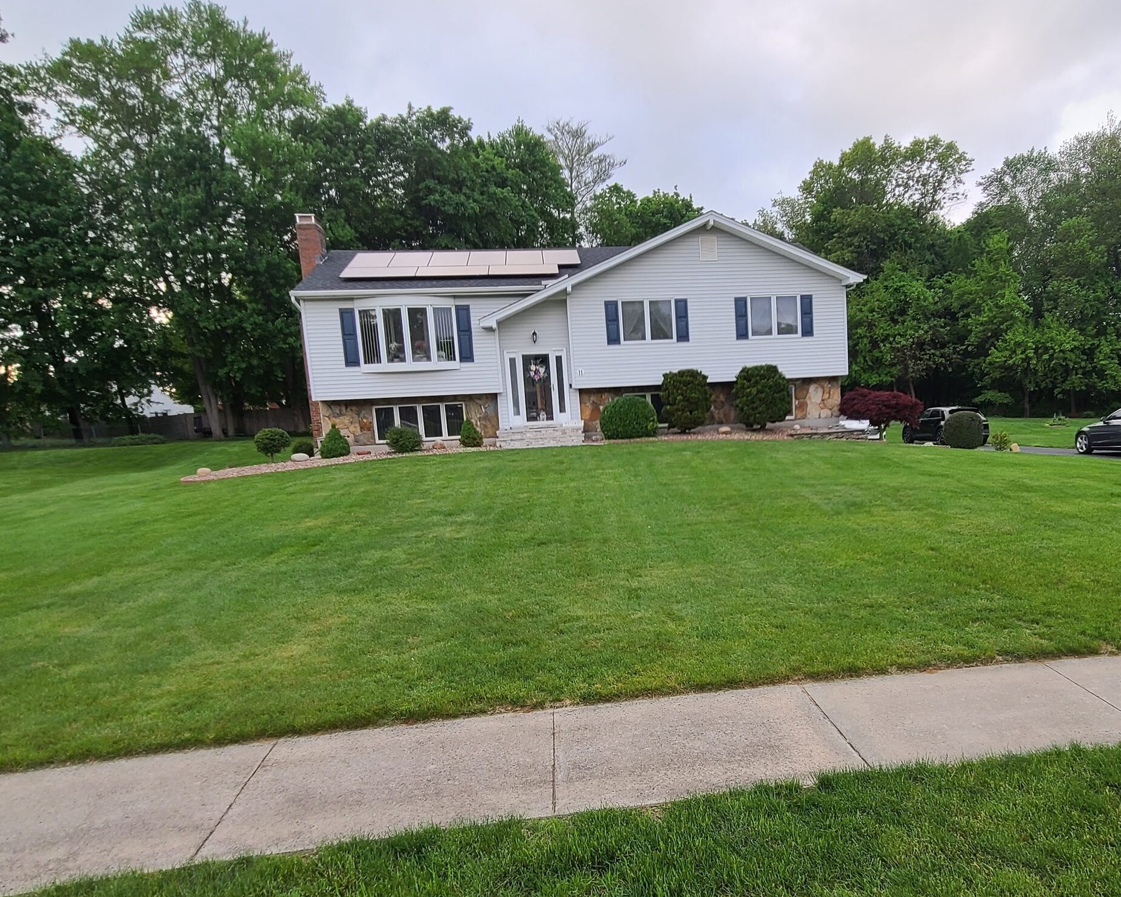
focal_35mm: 21
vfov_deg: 65.4
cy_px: 494
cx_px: 716
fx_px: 697
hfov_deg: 76.0
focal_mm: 2.2
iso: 64
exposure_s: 1/176
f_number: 2.2
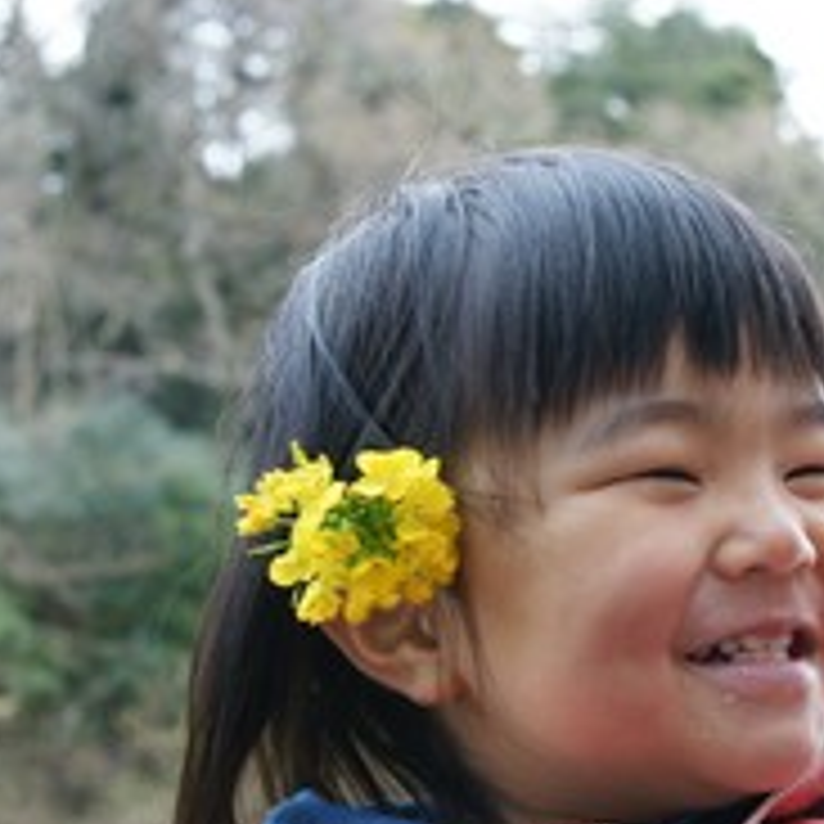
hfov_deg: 20.8
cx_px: 693
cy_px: 547
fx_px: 2208
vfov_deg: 21.1
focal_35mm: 82
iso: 200
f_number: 5.6
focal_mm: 28
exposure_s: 1/60
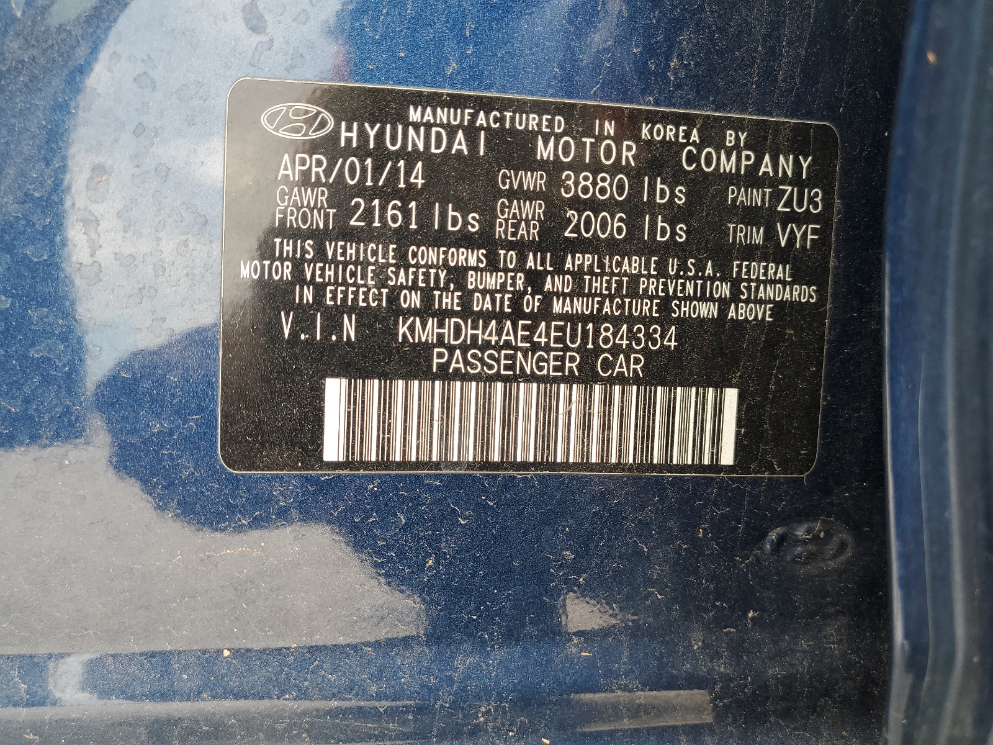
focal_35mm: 26
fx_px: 746
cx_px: 496
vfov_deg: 53.1
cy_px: 372
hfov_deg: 67.3
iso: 50
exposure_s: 1/192
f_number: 1.5
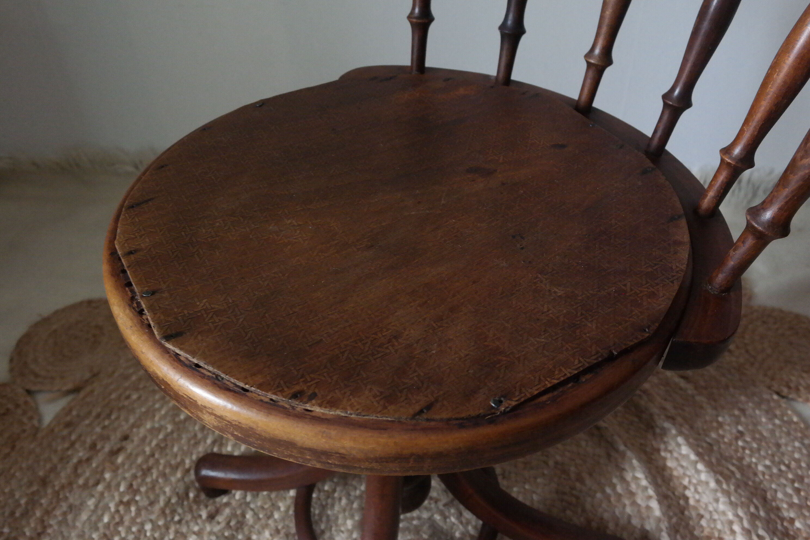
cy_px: 270
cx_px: 405
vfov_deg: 43.6
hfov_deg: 61.9
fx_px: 675
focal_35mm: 30
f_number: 5.6
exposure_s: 1/30
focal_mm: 20
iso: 3200
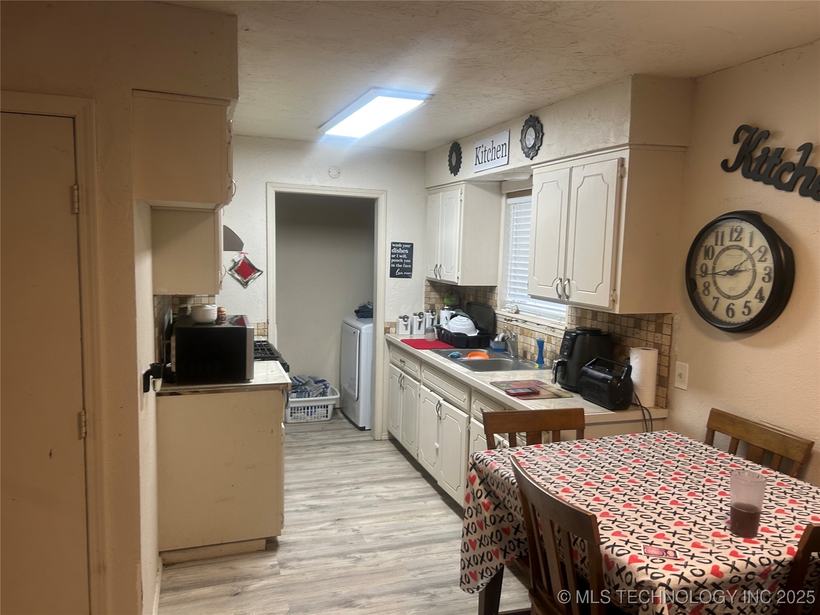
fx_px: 616
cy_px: 308
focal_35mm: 26
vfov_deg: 53.1
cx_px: 410
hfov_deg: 67.3
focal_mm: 5.7
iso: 80
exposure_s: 1/60
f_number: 1.5
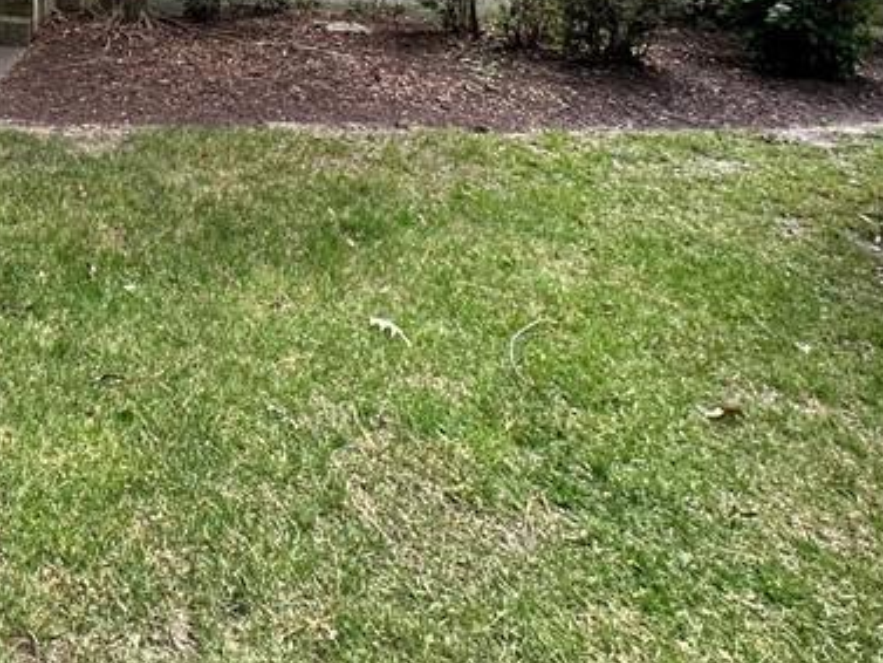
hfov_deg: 41.6
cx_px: -26
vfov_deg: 31.2
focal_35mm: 38
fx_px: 970
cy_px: -148
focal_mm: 2.22
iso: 50
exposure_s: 1/99
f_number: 2.2
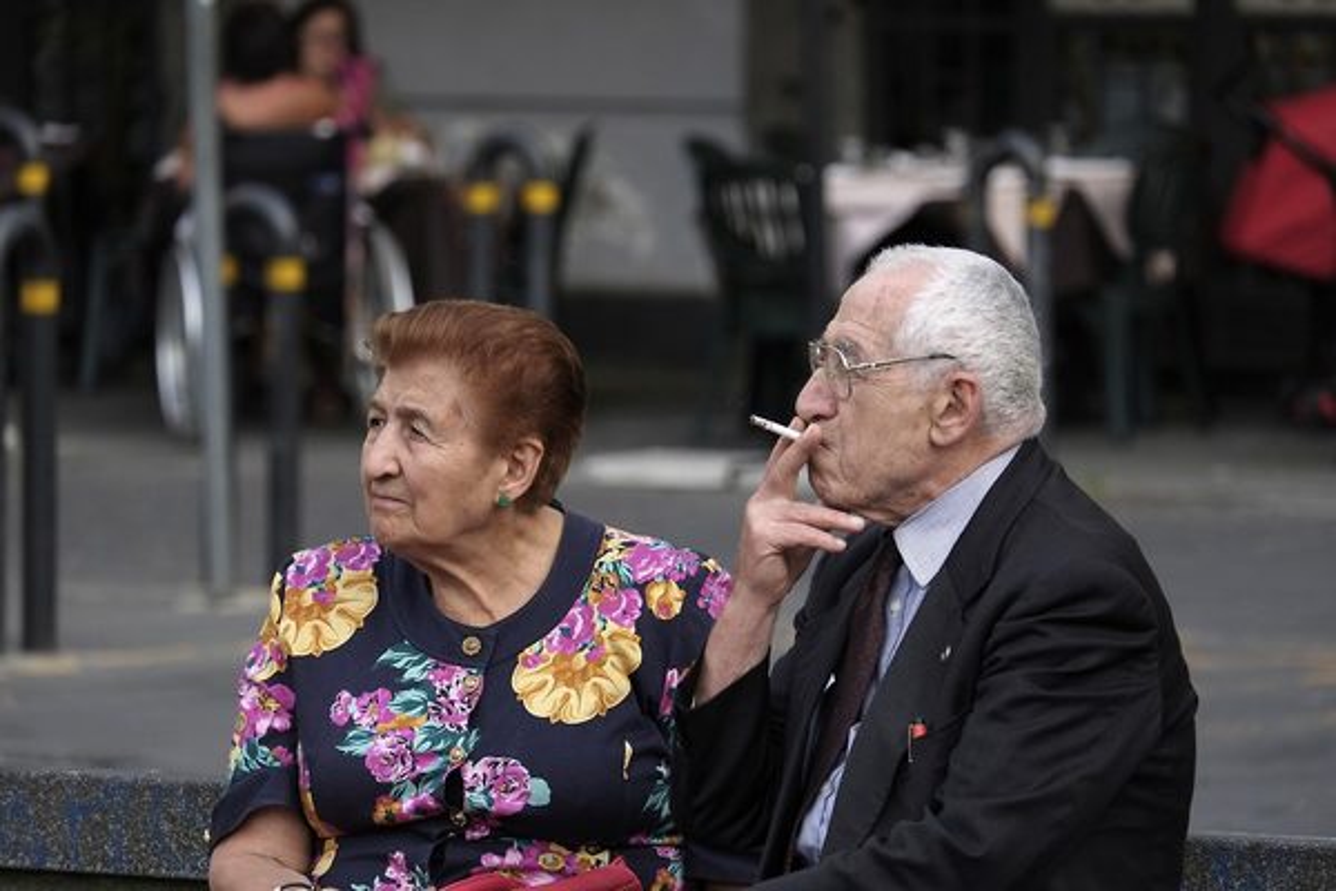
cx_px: 668
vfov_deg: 4.5
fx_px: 11392
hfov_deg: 6.7
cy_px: 446
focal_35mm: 307
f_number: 6.7
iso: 640
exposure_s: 1/250
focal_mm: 204.6
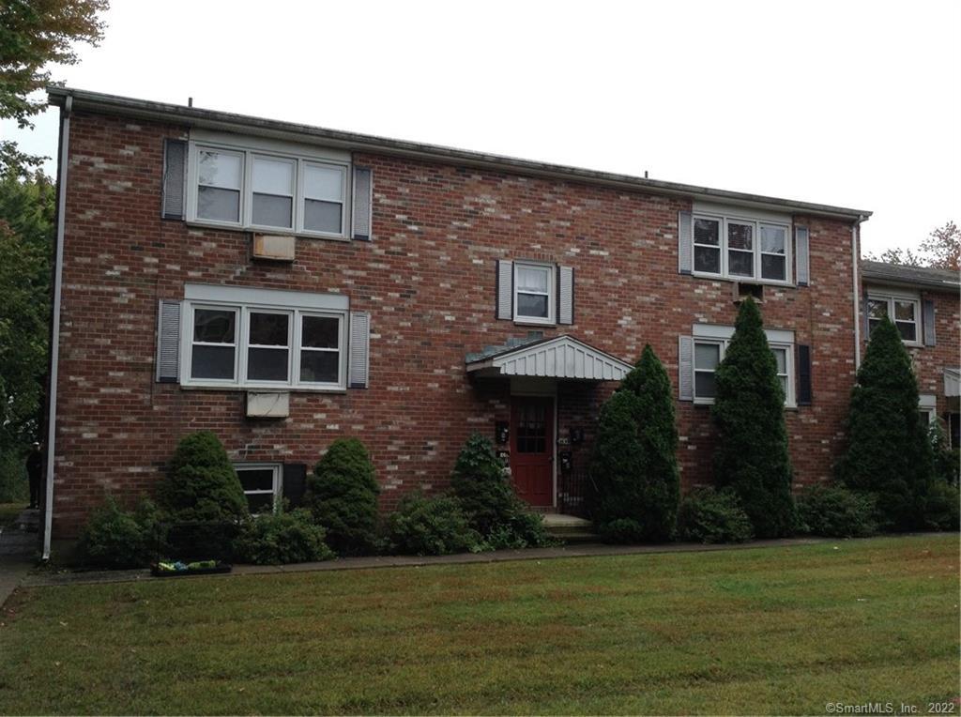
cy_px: 358
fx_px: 914
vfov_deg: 42.8
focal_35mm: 33
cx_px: 480
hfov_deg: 55.4
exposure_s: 1/402
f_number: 2.4
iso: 25
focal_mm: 3.3
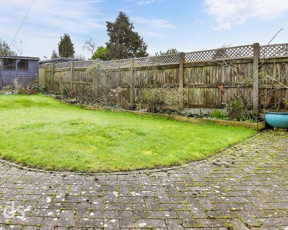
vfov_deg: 34.7
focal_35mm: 43
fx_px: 366
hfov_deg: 42.6
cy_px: 90
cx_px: 107
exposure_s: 1/250
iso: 160
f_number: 8
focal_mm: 17
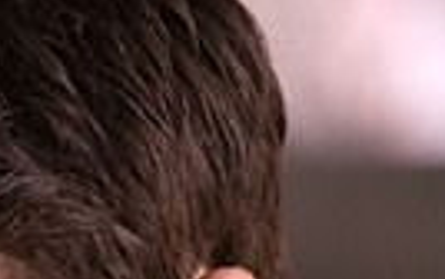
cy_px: 691
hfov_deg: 2.6
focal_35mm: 800
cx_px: -365
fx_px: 9710
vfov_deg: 1.6
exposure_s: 1/100
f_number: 2.8
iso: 1600
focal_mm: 135
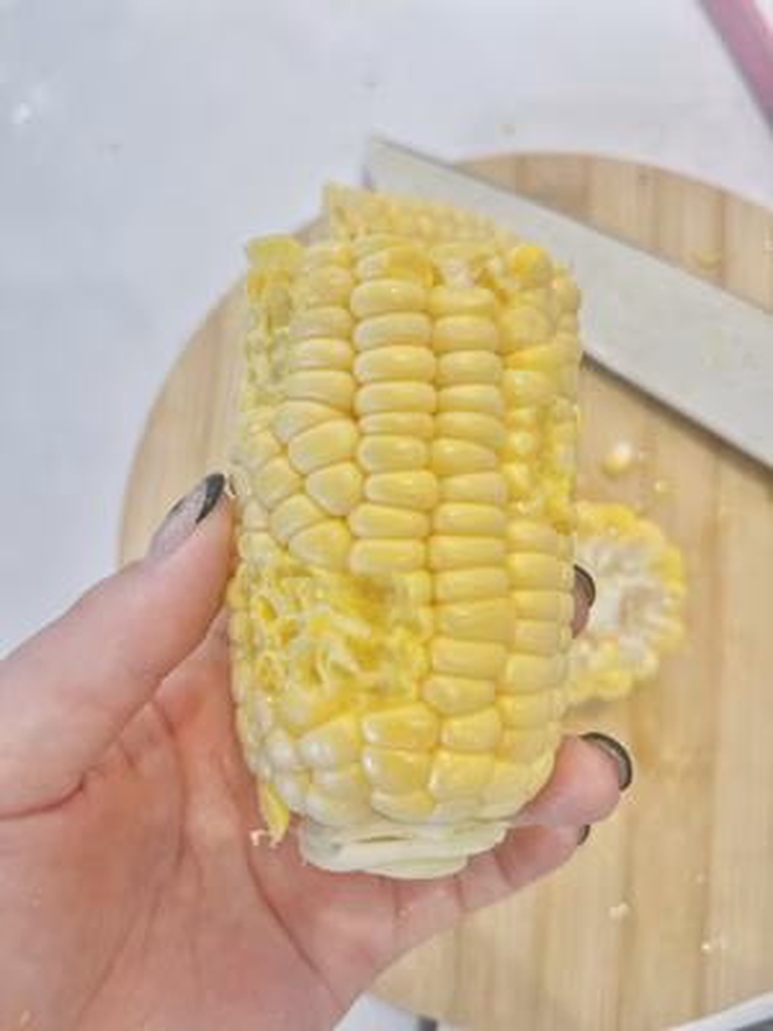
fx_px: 744
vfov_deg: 69.4
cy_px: 516
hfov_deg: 54.9
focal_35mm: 25
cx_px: 386
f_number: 1.6
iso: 80
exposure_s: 1/120
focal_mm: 5.1
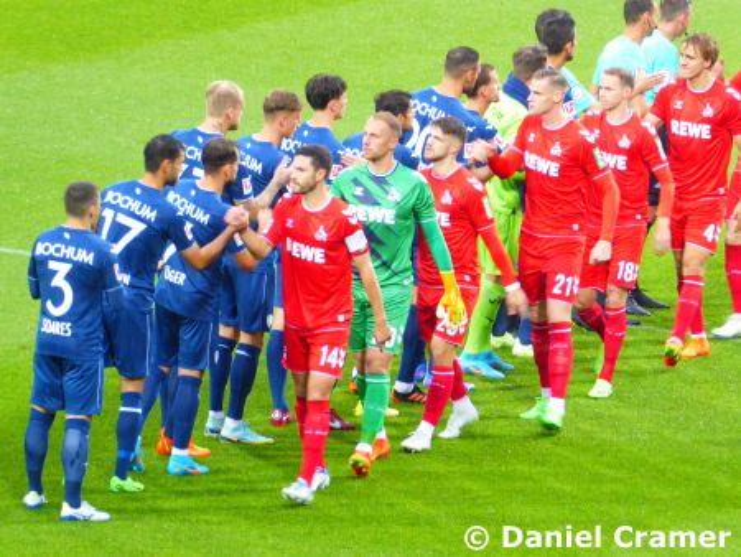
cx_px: 370
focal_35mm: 720
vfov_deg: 2.1
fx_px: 15421
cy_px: 278
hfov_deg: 2.8
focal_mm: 129
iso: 400
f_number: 6.4
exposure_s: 1/40
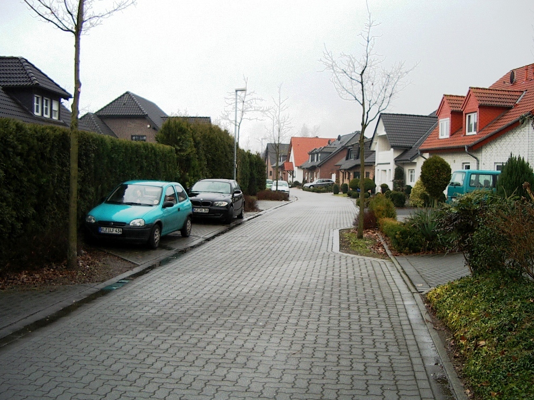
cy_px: 204
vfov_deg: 36.8
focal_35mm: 39
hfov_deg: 47.9
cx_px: 262
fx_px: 601
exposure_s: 1/125
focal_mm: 5.8
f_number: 2.6
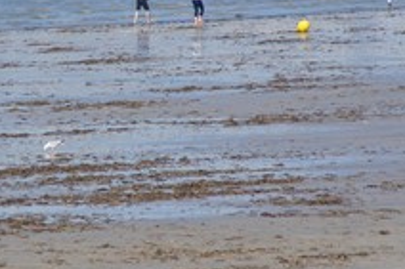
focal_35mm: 651
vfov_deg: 2.1
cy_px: 73
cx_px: 122
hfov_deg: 3.2
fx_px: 7318
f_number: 8
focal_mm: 200
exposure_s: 1/320
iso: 100
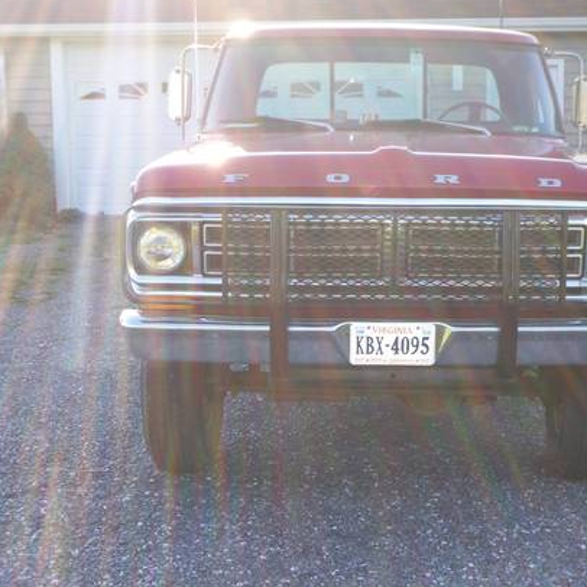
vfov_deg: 26.9
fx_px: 1228
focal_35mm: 64
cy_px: 269
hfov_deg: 26.7
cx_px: 399
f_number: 4
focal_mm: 8
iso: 50
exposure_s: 1/80
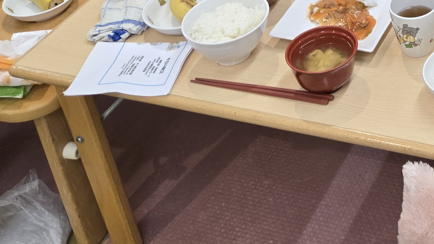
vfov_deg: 14.4
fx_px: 840
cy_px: -205
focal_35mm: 73
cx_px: 517
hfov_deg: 26.0
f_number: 1.8
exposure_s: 1/100
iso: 125
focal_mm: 5.4
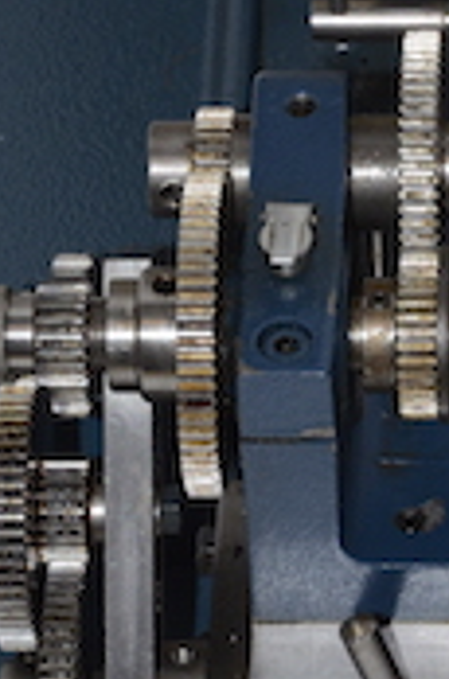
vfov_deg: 4.4
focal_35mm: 474
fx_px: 8924
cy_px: 289
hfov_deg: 2.9
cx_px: 488
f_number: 16
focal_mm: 135
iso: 800
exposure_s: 1/60
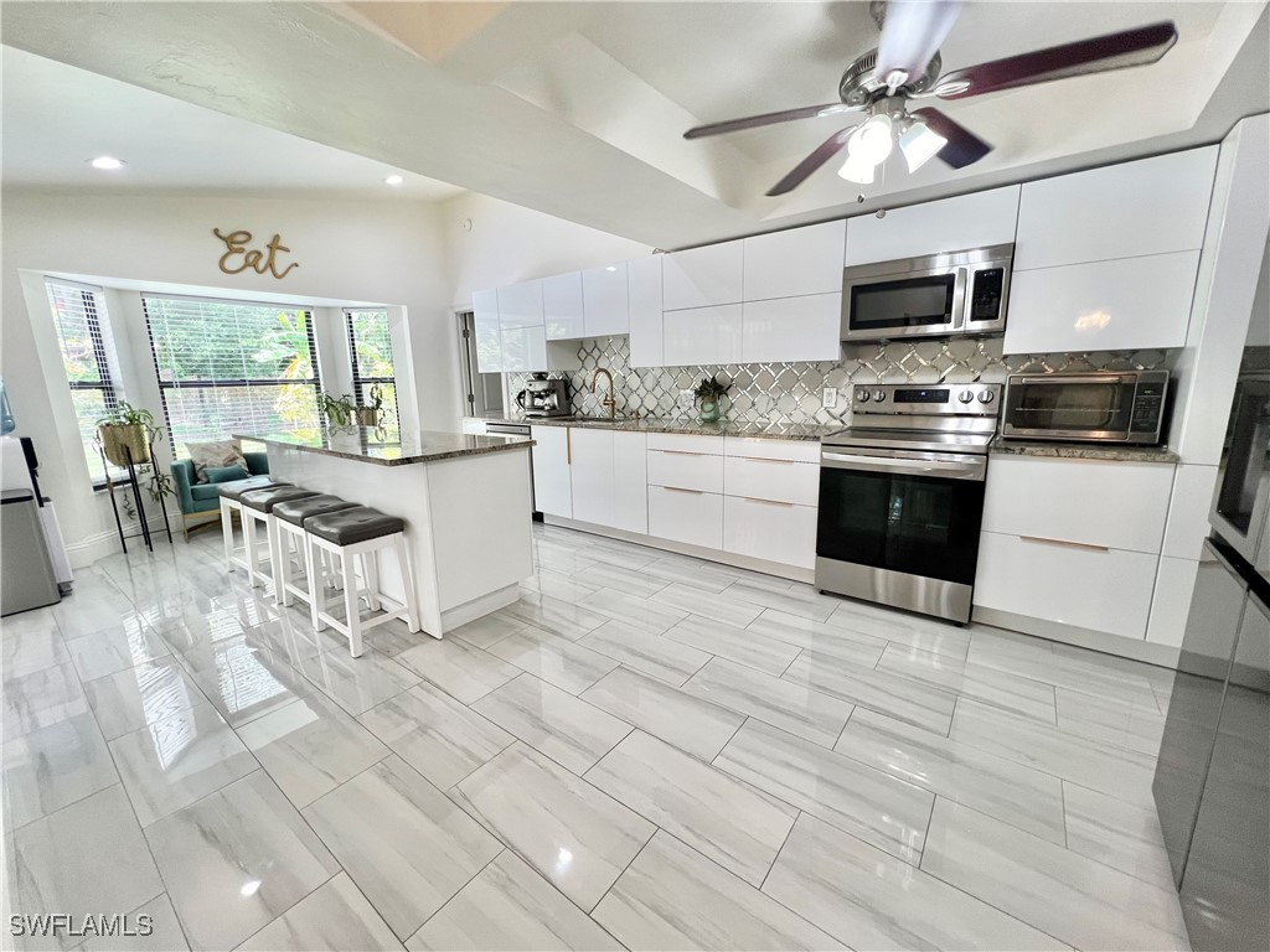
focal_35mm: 13
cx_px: 635
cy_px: 476
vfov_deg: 89.9
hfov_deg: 106.2
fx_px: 477
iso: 125
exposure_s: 1/120
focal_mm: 1.57
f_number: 1.8
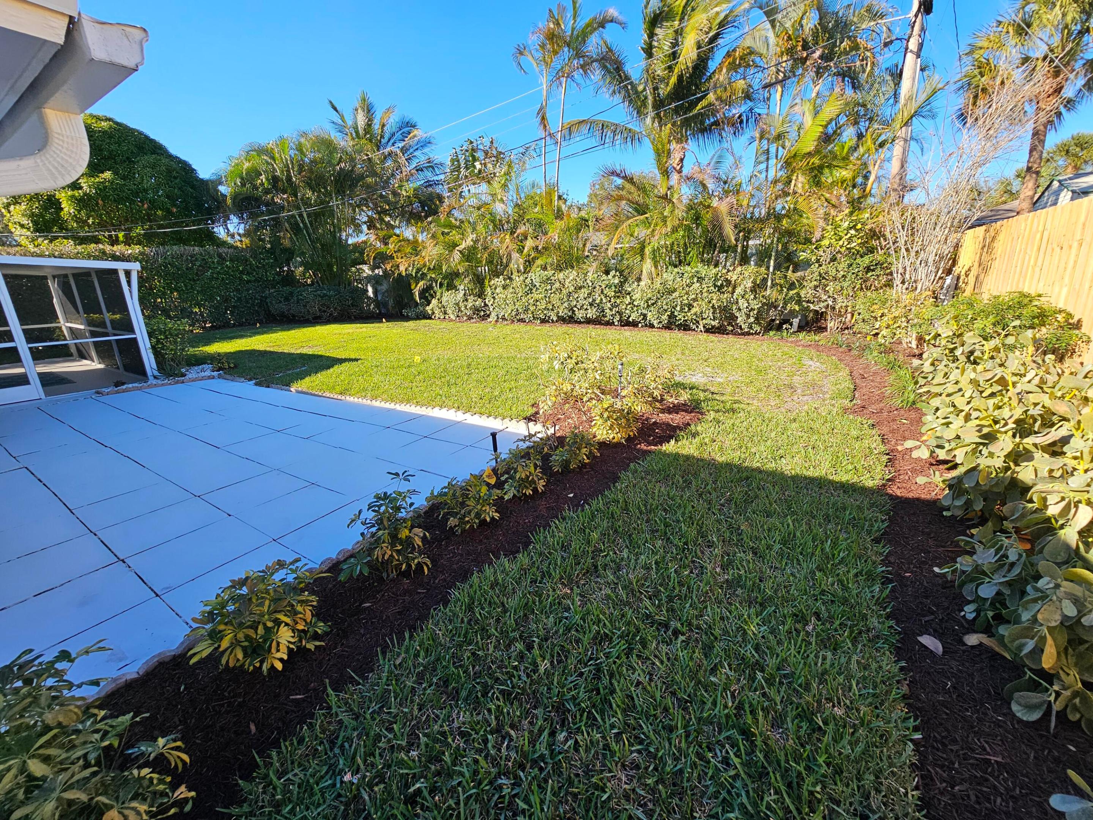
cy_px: 410
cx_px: 546
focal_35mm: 13
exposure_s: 1/736
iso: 50
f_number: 2.2
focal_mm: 2.2
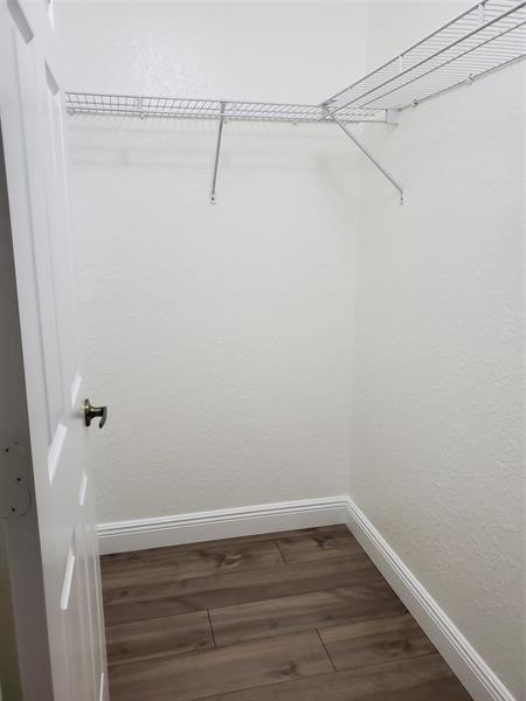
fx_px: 527
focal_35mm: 26
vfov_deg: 67.3
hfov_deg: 53.1
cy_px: 350
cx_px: 263
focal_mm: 4.3
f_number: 1.5
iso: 250
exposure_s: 1/120
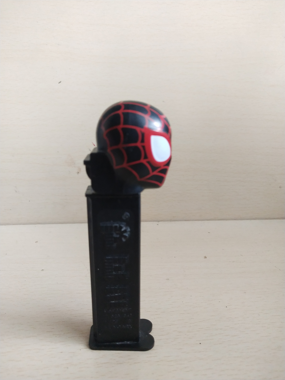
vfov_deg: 60.0
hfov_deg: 46.8
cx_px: 142
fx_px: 329
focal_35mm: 30
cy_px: 190
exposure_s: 1/33.3
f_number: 1.8
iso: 385
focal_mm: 3.95
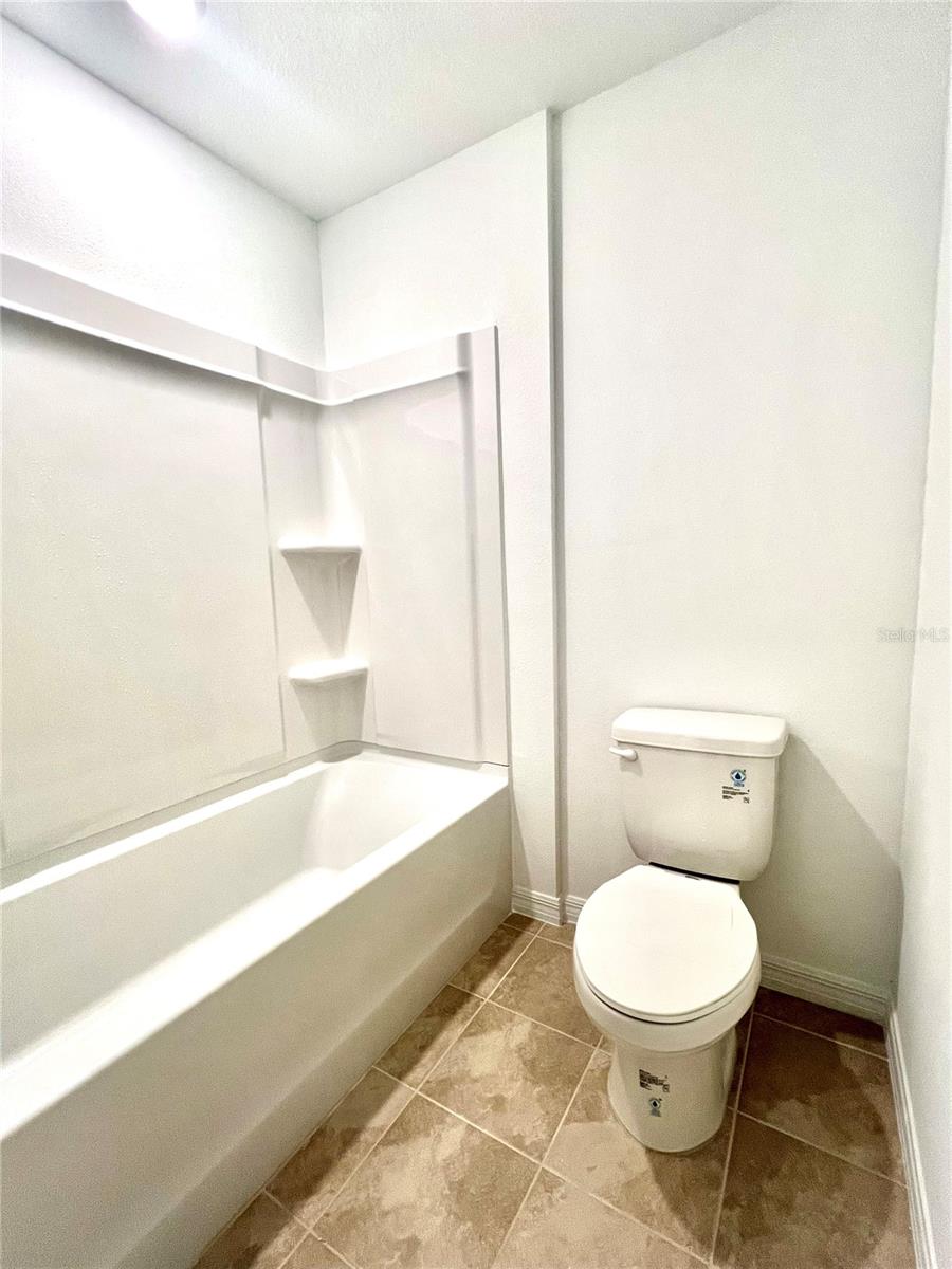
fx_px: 477
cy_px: 634
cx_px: 476
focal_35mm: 13
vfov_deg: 106.2
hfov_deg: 89.9
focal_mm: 1.57
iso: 125
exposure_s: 1/120
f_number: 1.8
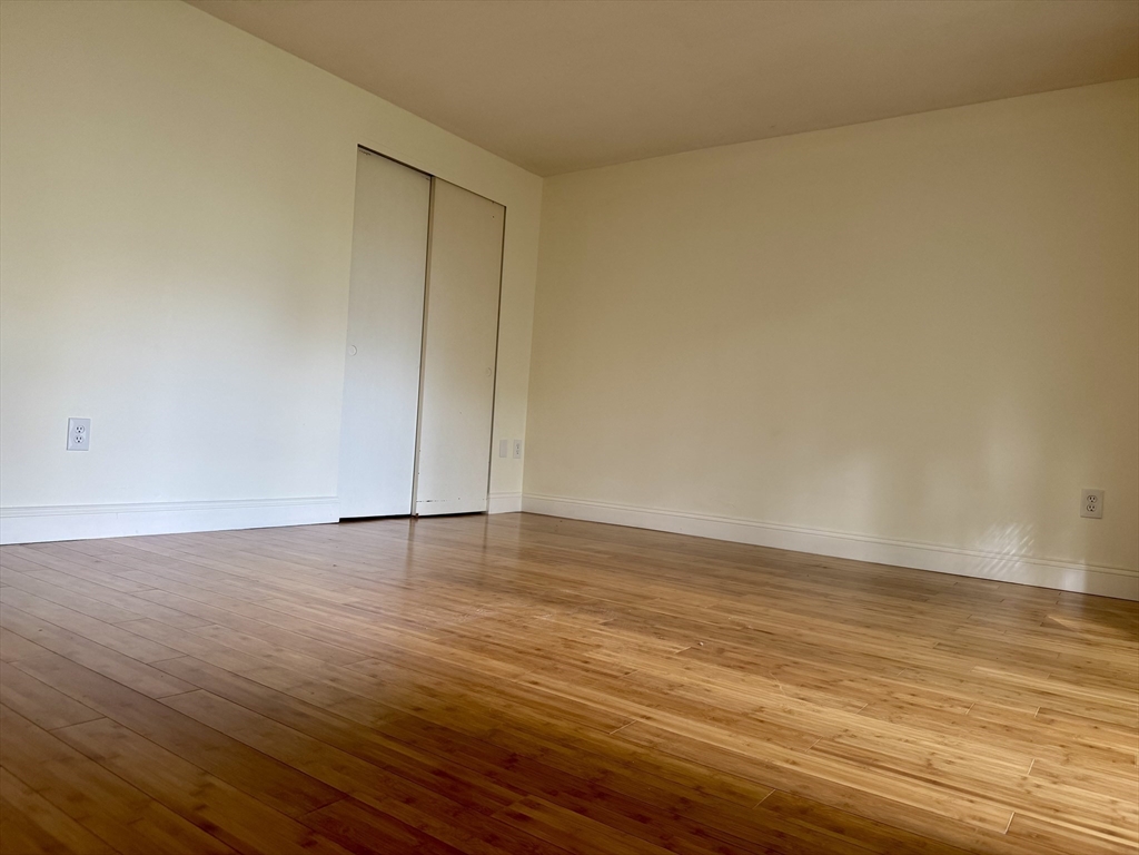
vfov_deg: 56.8
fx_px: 790
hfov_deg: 71.6
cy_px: 428
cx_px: 570
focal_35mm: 24
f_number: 1.78
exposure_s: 1/60
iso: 160
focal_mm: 6.76
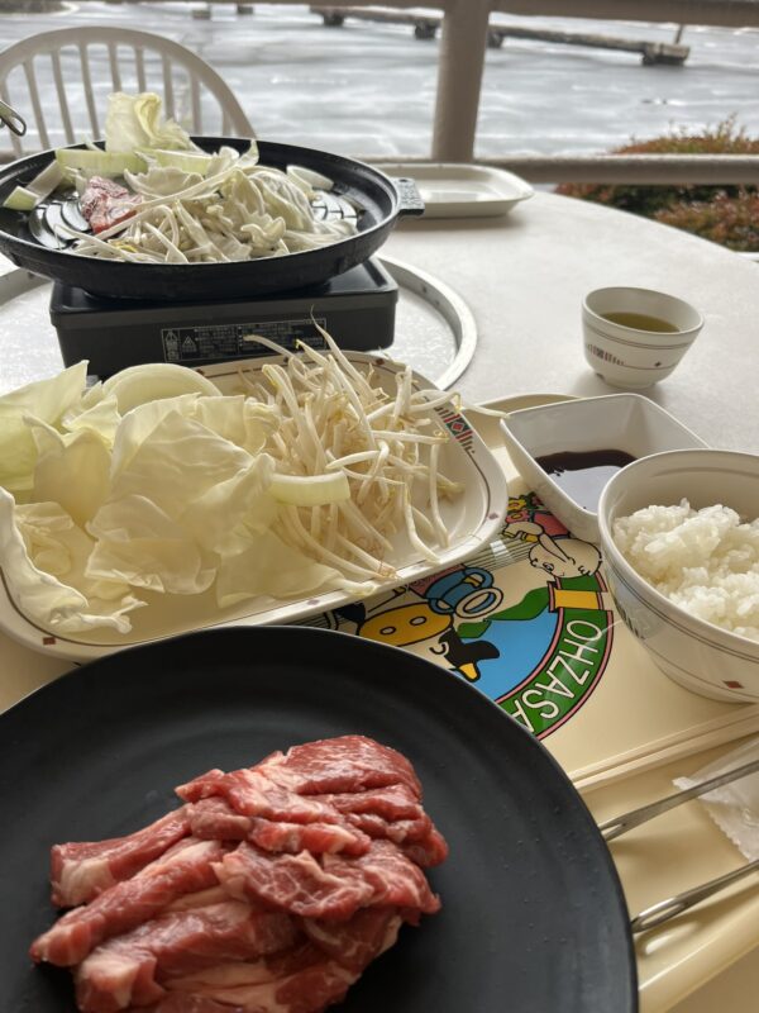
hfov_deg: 53.1
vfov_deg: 67.3
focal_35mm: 26
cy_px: 506
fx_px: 760
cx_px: 380
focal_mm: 5.1
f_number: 1.6
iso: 50
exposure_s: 1/639
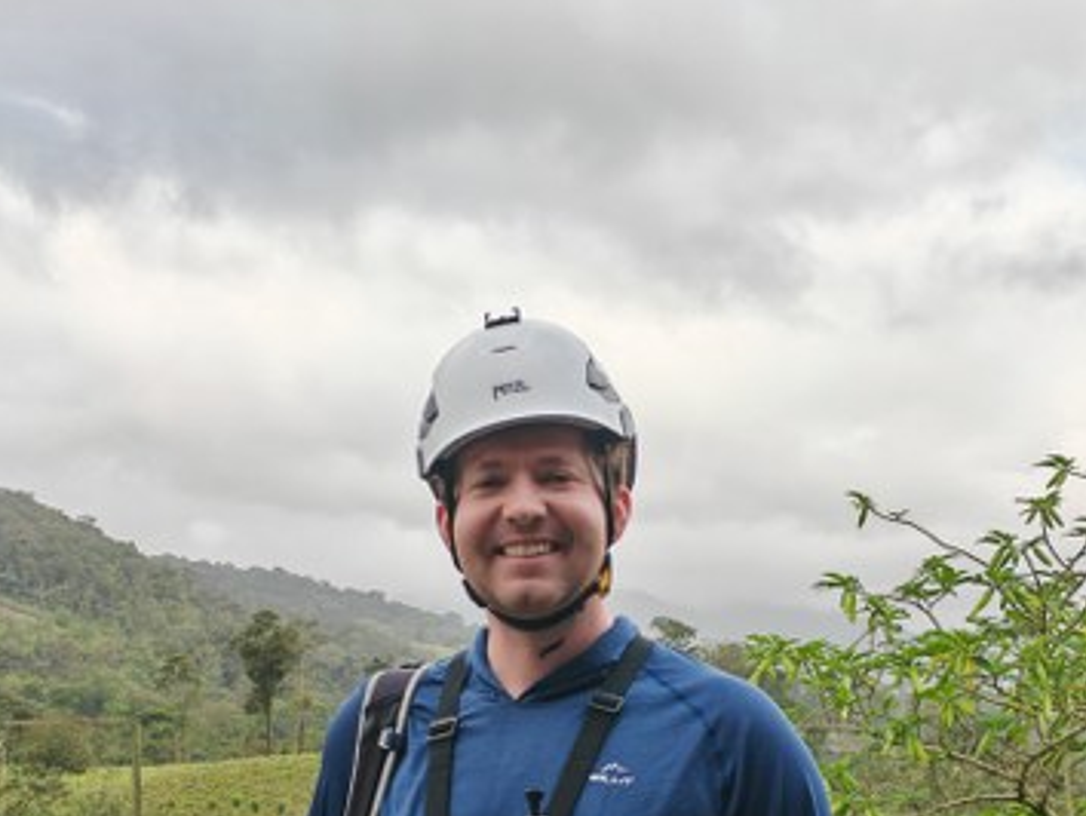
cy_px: 702
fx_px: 2041
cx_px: 537
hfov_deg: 29.8
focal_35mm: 65
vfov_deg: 22.2
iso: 50
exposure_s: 1/120
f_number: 1.9
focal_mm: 6.12
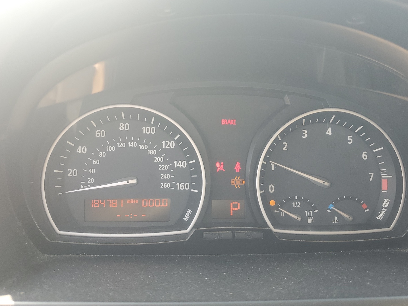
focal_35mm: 29
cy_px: 157
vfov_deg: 48.2
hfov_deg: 61.6
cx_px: 211
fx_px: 342
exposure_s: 1/120
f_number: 1.5
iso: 51
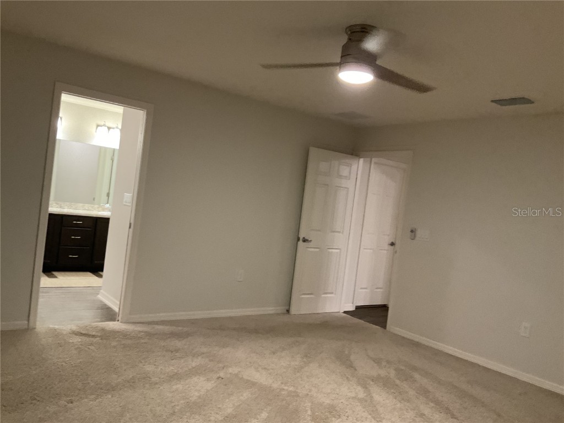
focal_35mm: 29
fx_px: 472
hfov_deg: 61.7
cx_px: 282
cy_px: 212
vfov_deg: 48.2
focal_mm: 3
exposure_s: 1/60
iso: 200
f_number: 1.8
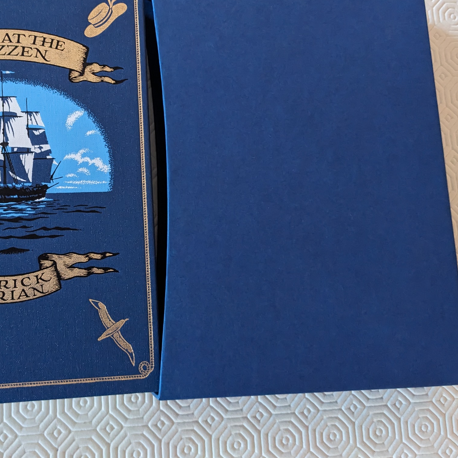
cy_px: 165
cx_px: 164
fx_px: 614
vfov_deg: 40.6
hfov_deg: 40.6
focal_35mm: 41
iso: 936
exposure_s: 1/49.9
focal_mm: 4.38
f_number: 1.73
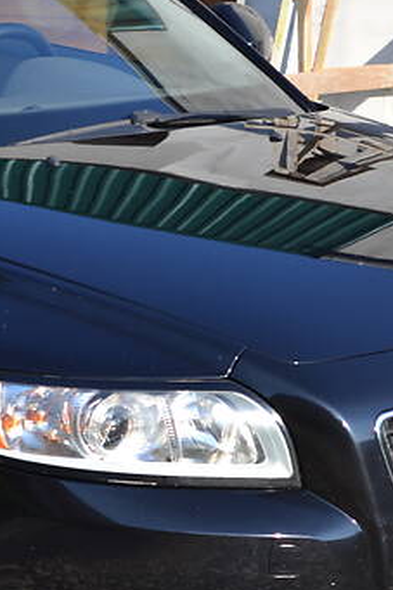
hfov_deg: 7.5
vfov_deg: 11.2
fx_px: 2999
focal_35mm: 183
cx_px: 106
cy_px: 300
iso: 100
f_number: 6.3
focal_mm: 52
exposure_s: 1/160
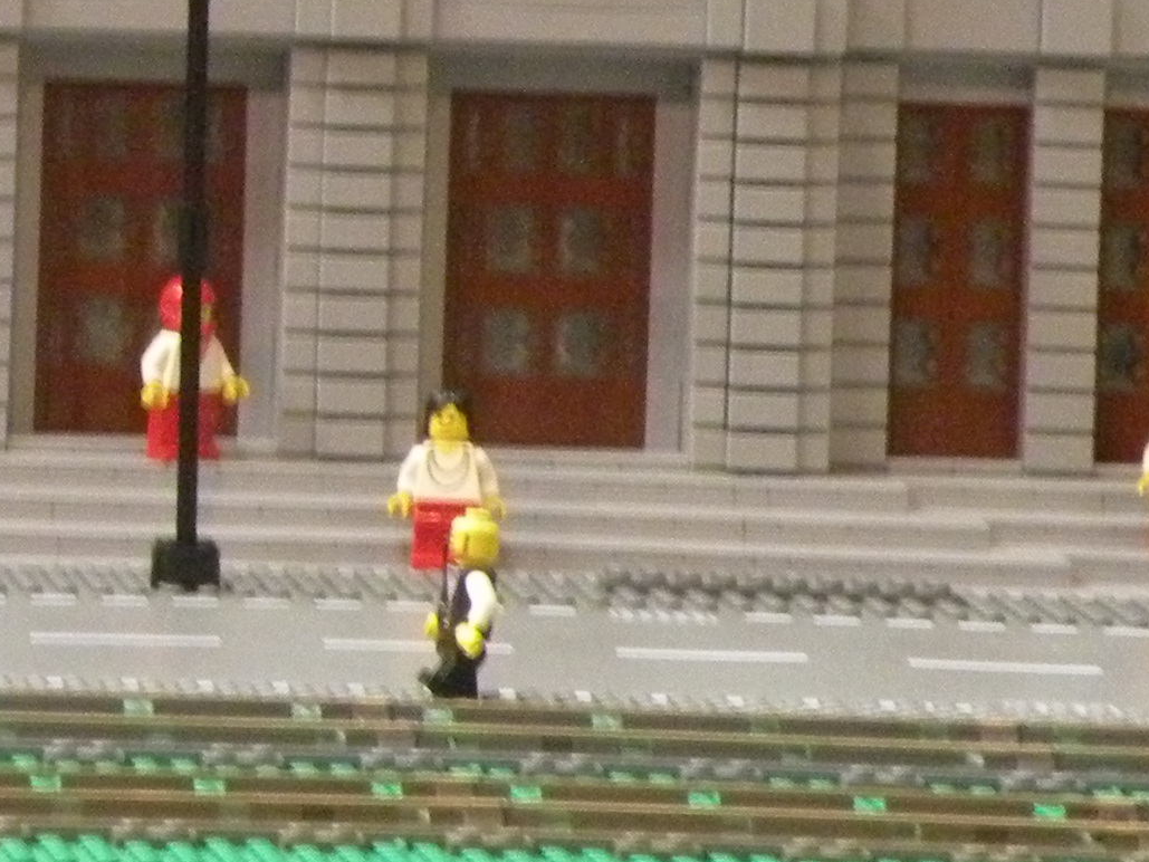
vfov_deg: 3.8
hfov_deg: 5.1
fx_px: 12947
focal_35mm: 390
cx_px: -348
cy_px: -238
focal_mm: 19.4
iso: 408
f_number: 4
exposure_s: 1/8
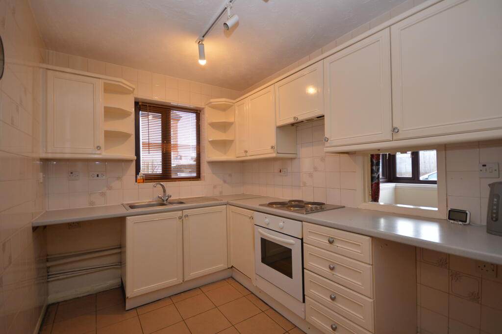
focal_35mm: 15
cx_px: 251
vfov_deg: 77.2
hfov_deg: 100.4
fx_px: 209
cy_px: 167
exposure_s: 1/60
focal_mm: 10
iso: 450
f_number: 4
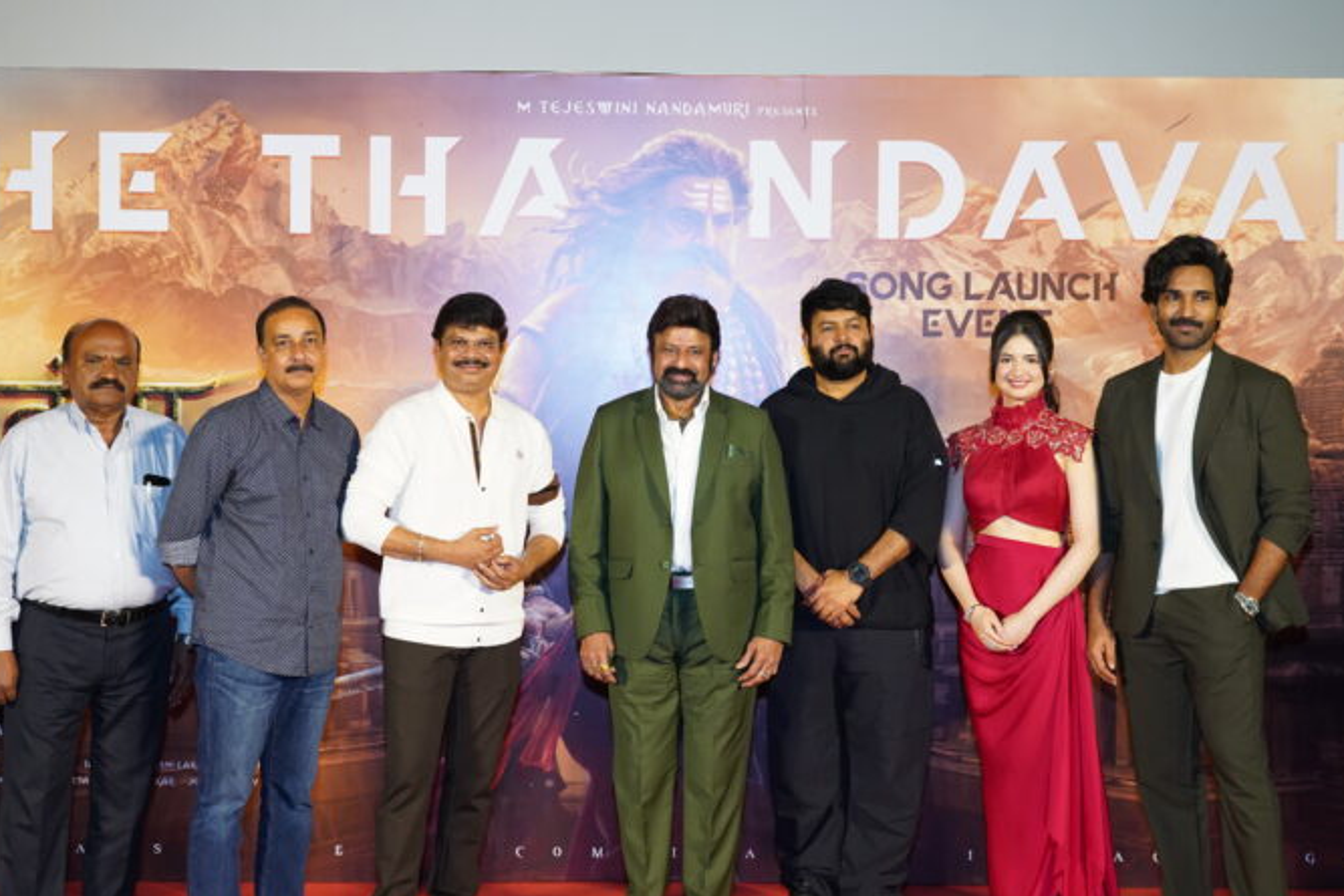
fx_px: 2278
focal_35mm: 61
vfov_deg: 22.3
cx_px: 665
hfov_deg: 32.9
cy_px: 451
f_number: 5
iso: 3200
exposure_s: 1/100
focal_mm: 53
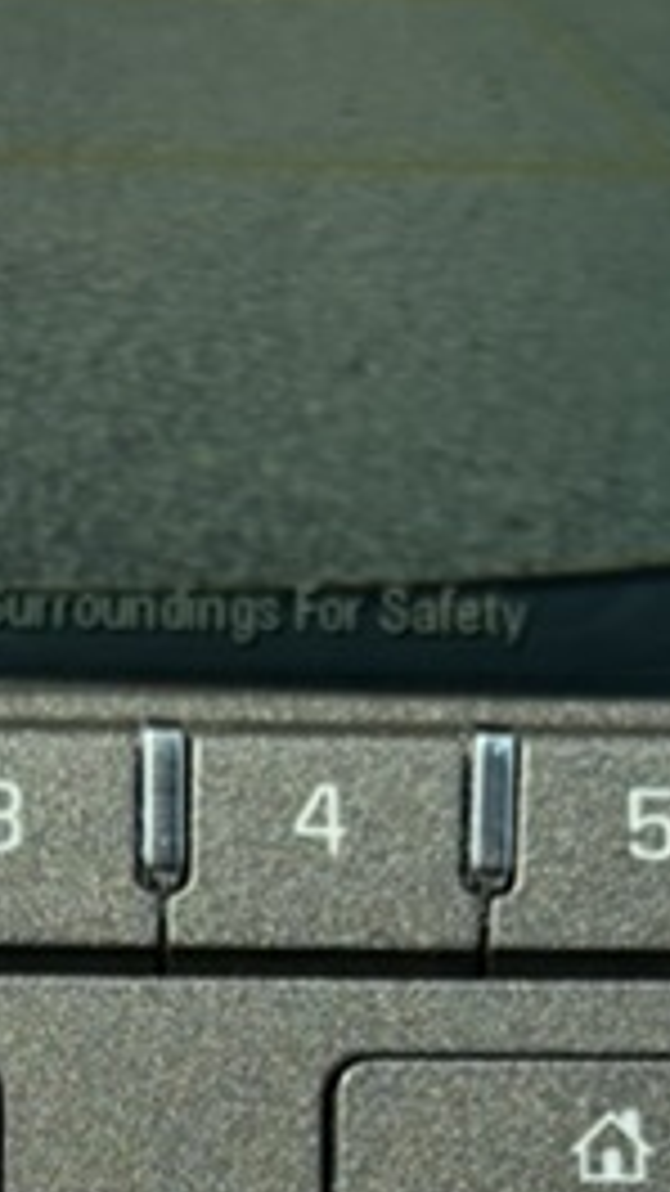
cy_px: 1313
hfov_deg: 11.9
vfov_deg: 20.2
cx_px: 45
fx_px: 3191
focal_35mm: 101
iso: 100
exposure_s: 1/2169
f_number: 1.78
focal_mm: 6.76
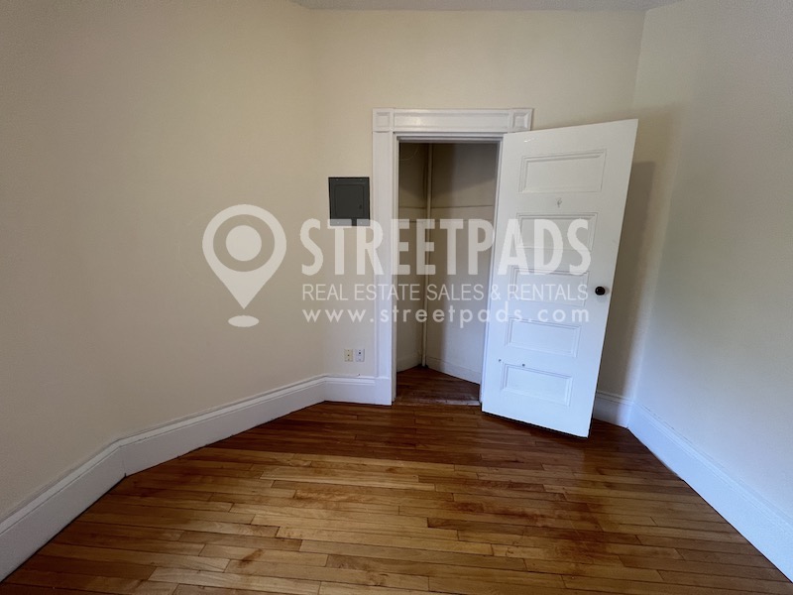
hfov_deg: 106.2
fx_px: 298
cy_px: 298
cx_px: 396
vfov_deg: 89.9
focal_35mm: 13
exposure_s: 1/60
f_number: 1.8
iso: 160
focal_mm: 1.57
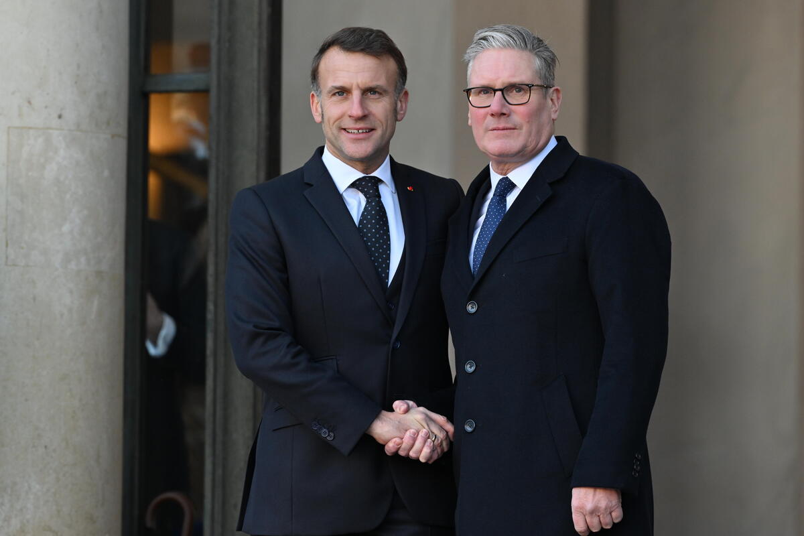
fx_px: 8933
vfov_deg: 3.4
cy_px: 268
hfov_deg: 5.2
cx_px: 402
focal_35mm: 400
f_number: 5.6
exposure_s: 1/800
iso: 1250
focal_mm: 400
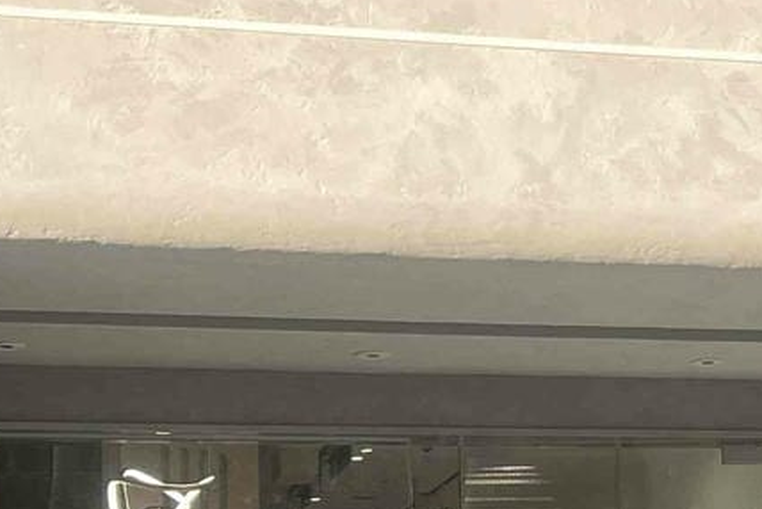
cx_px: 643
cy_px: 521
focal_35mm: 101
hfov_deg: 19.9
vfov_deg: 13.4
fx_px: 2139
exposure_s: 1/539
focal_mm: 5.7
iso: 50
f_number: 1.5
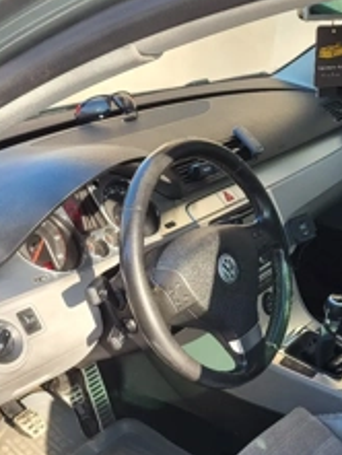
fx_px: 619
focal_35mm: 47
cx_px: 229
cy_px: 381
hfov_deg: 30.7
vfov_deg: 38.5
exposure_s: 1/175
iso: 40
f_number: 1.8
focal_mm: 5.4
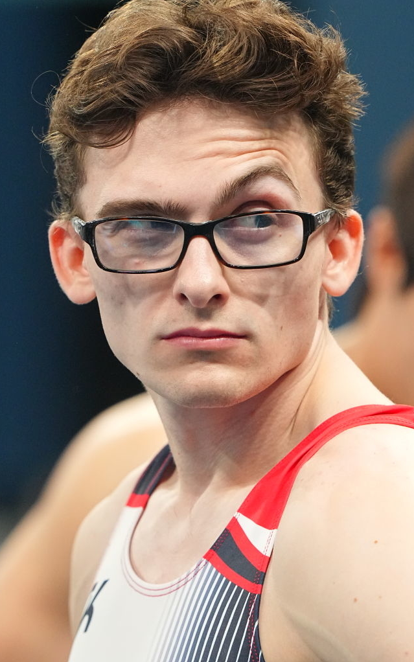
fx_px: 11063
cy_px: 331
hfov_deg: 2.1
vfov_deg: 3.4
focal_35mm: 613
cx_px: 213
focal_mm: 400
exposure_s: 1/800
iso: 6400
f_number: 5.6
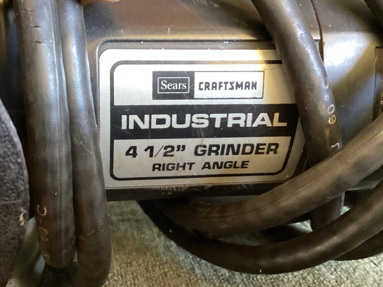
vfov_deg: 33.6
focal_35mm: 43
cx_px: 145
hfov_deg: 43.5
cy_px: 139
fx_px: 476
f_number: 2.4
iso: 500
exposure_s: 1/25
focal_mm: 3.3
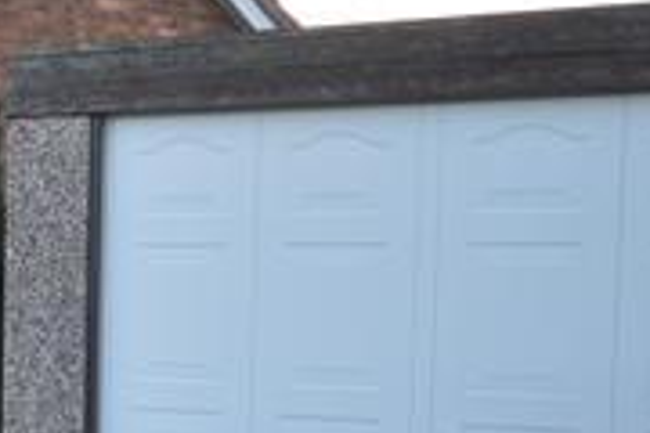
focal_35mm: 96
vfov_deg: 14.1
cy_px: 375
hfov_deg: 18.8
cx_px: -314
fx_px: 1733
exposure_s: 1/125
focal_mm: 18
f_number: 5.6
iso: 200
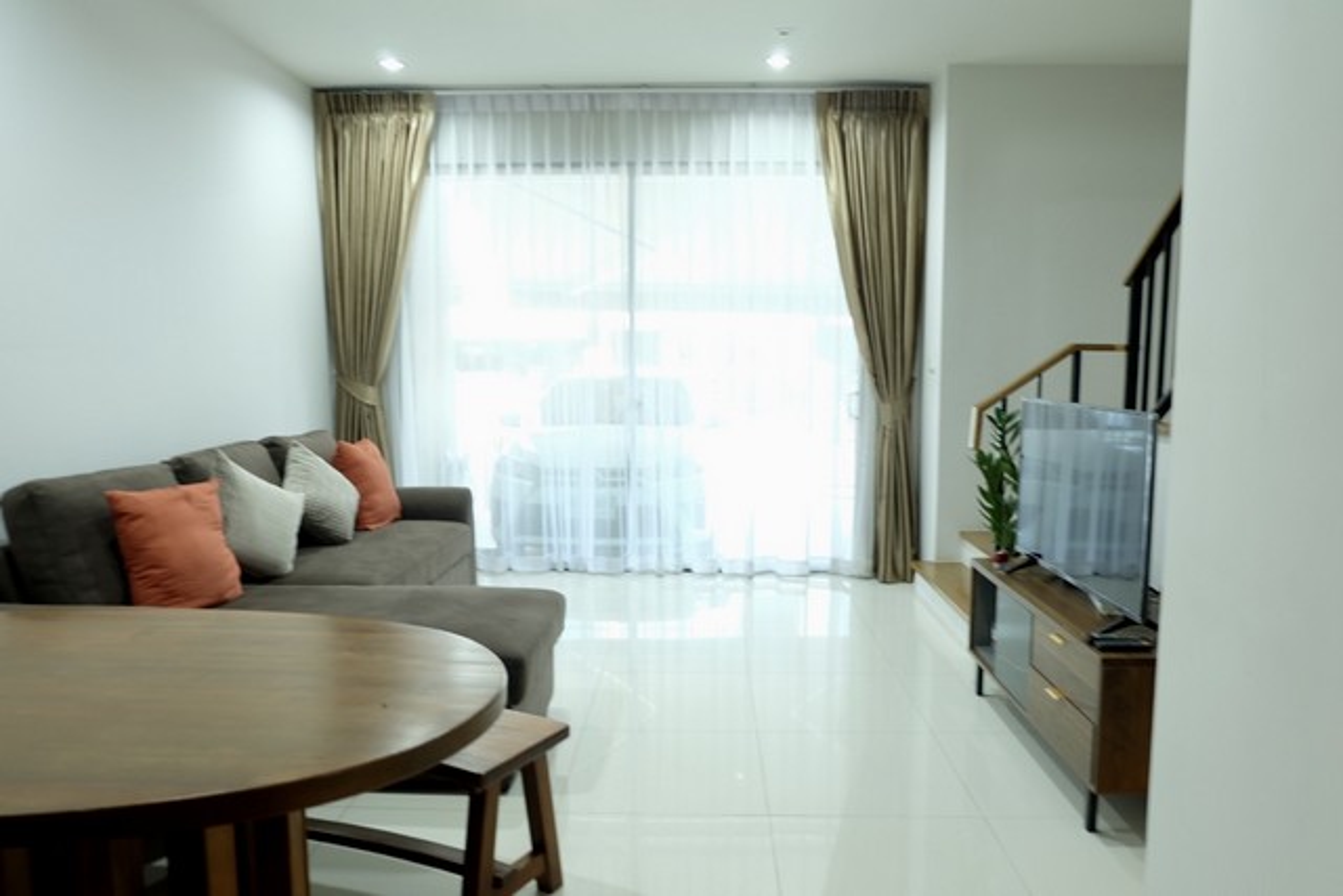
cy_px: 448
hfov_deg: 73.7
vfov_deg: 53.2
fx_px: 895
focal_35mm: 24
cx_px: 672
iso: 200
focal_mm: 16
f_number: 3.5
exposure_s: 1/4
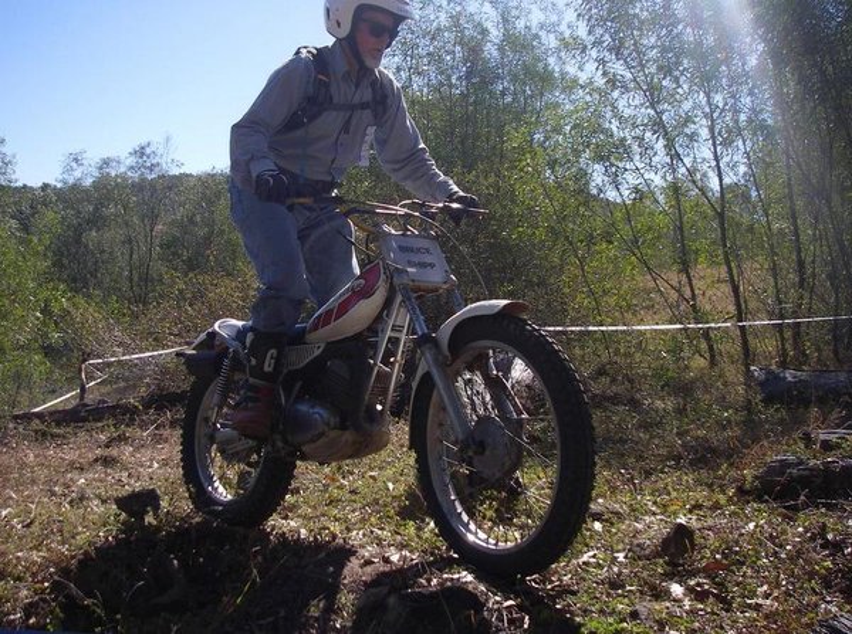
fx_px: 933
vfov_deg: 37.6
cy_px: 317
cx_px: 426
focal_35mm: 38
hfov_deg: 49.1
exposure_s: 1/800
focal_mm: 6.3
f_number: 3.3
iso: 80
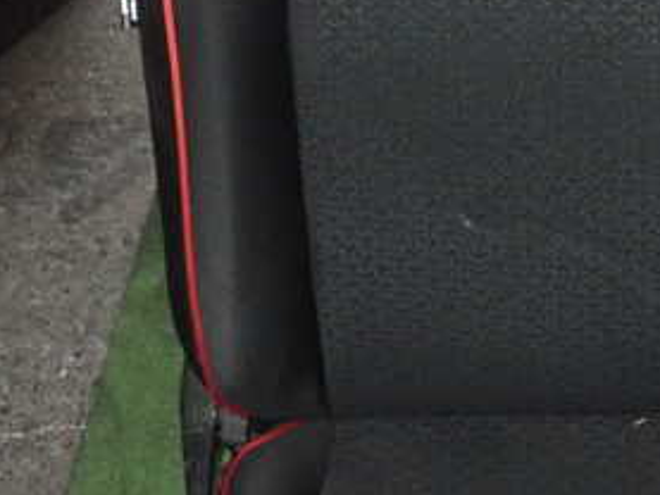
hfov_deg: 29.3
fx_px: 1240
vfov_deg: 21.9
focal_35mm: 65
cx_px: 498
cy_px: 26
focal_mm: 5.4
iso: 1000
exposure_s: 1/30
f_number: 6.3
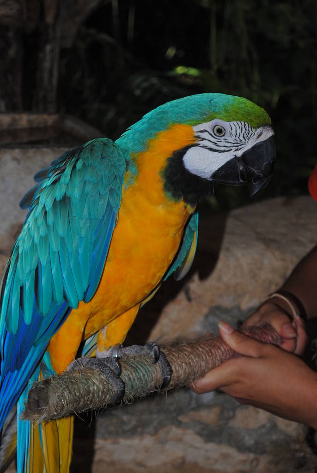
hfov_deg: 10.7
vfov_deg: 15.8
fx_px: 1696
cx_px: 129
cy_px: 348
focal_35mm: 129
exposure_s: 1/60
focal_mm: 55
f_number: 5.6
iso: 200
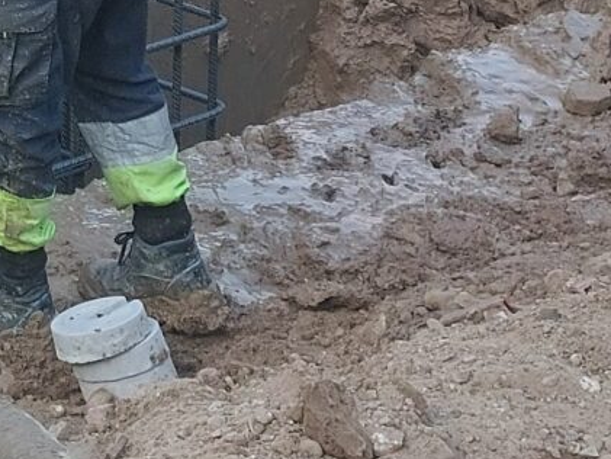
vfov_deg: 9.0
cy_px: -545
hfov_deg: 12.1
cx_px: -432
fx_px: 2684
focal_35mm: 152
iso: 25
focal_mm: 5.23
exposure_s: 1/225
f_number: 1.8
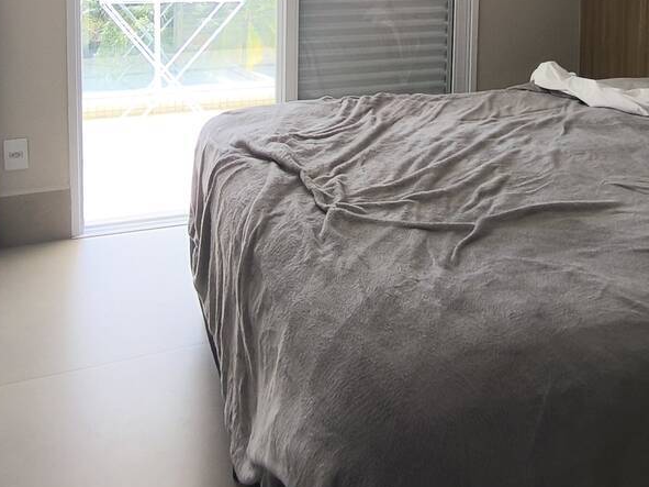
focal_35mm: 39
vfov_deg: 32.4
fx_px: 731
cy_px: -47
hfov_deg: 47.6
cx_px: 394
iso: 50
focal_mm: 1.65
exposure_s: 1/212
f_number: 2.2
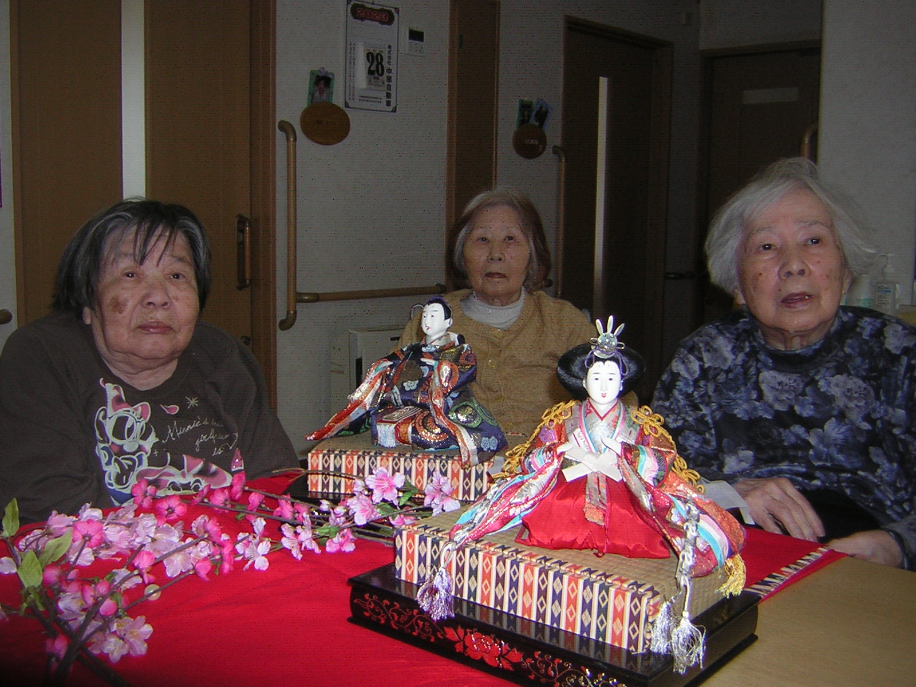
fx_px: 953
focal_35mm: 36
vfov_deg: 39.7
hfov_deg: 51.4
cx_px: 458
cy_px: 344
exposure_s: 1/60.1
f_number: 2.6
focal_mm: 4.7
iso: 50
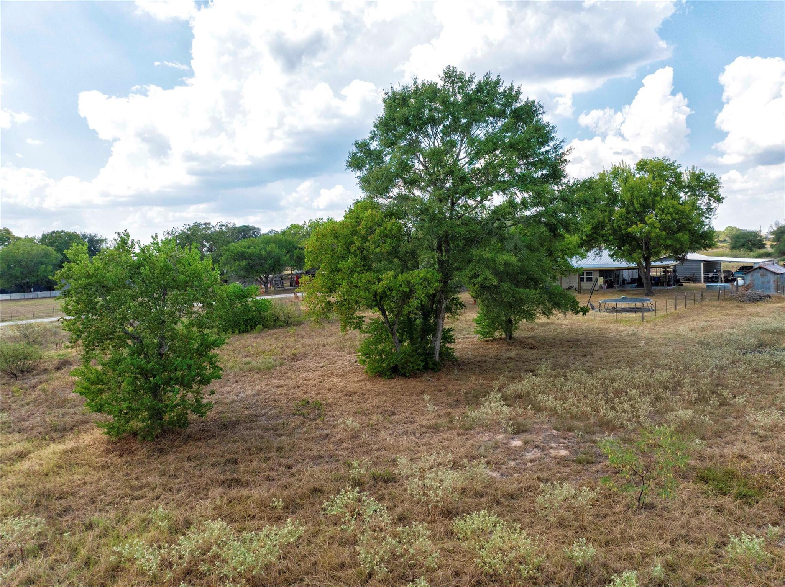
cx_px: 392
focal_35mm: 24
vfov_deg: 56.8
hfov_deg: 71.6
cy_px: 294
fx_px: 544
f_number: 2.8
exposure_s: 1/2500
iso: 220
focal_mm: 12.29
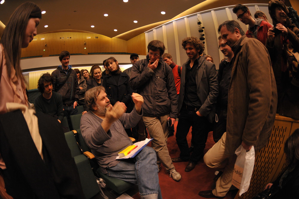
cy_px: 100
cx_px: 150
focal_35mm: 16
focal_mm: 16
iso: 1600
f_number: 2.8
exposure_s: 1/60
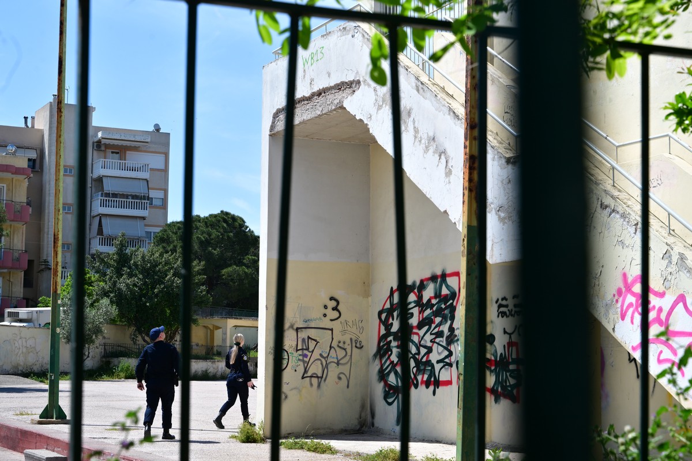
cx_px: 346
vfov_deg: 20.6
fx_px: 1269
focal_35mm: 66
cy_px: 230
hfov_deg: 30.5
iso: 400
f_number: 8
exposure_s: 1/800
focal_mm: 66
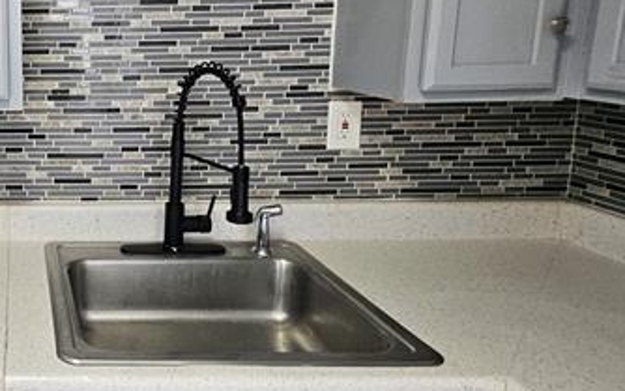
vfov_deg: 37.8
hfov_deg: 47.9
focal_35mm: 33
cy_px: 122
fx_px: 562
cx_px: -2
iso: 200
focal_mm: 1.74
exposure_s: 1/60
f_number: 2.2
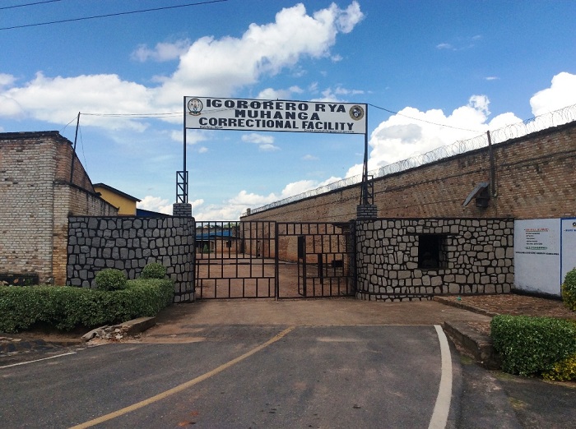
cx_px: 288
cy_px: 214
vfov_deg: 44.0
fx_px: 531
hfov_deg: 56.9
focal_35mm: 32
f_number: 2.4
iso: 32
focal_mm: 3.3
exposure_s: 1/1634
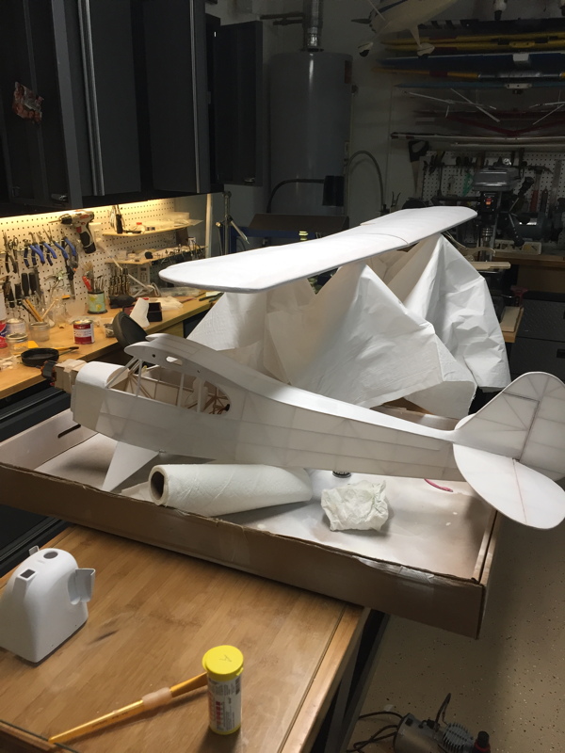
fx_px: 631
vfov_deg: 61.7
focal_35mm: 29
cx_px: 282
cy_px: 376
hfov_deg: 48.2
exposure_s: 1/30
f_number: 2.2
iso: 32
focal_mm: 4.15
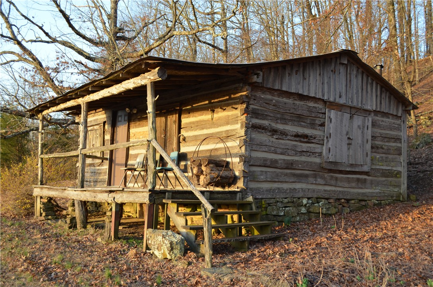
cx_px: 216
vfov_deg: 34.1
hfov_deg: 49.6
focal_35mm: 39
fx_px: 468
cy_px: 144
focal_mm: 26
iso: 400
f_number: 5.6
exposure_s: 1/125
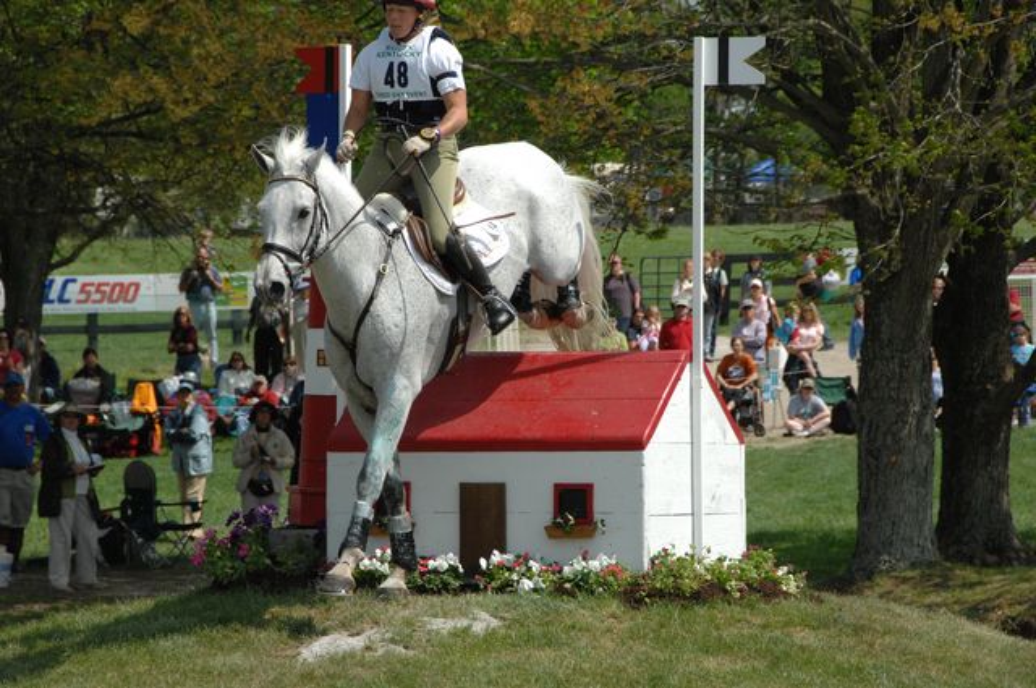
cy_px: 344
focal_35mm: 225
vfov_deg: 6.1
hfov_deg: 9.2
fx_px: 6467
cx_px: 518
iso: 500
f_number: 8
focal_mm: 150
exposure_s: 1/1000
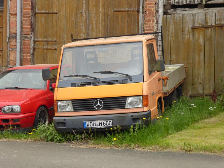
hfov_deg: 24.7
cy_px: 84
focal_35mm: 79
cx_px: 112
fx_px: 511
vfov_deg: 18.7
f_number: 4.7
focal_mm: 14.1
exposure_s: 1/100
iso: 100
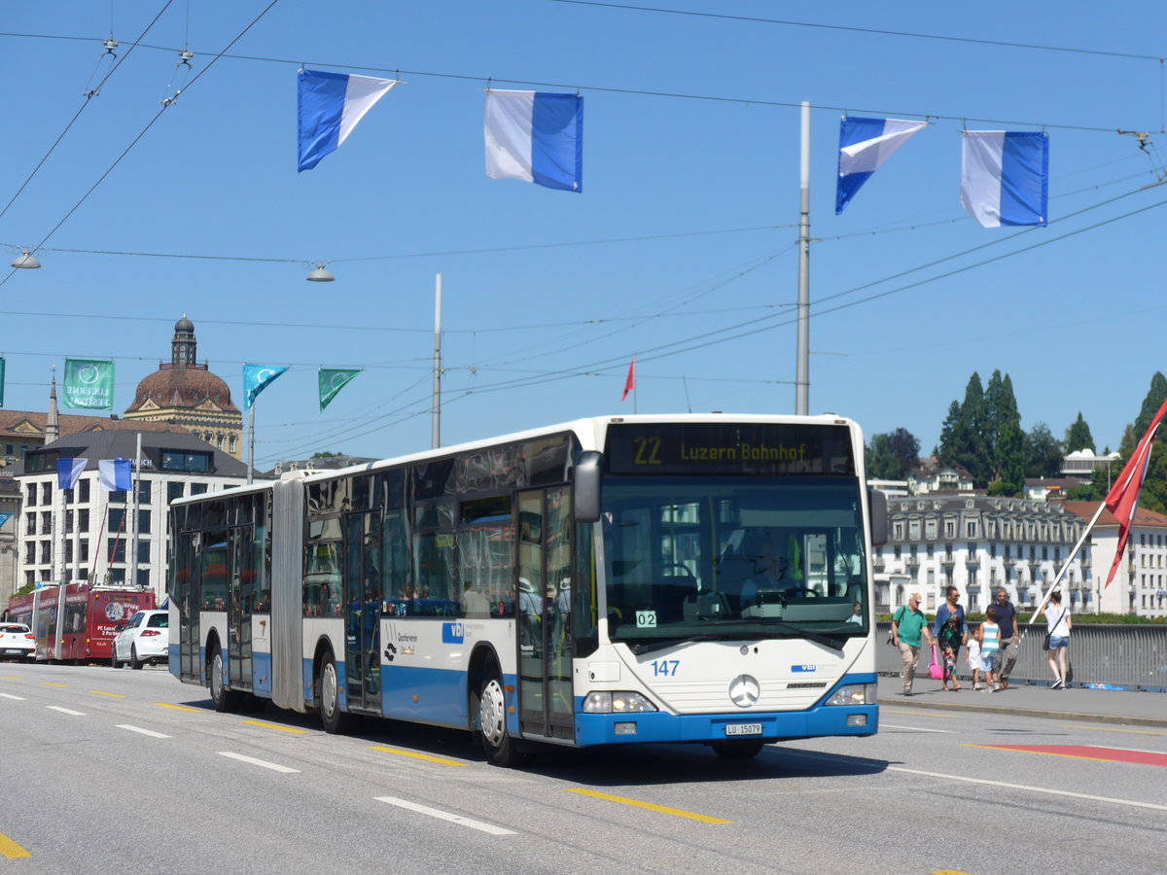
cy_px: 438
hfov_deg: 24.4
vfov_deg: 18.4
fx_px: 2697
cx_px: 584
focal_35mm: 80
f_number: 4.4
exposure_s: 1/640
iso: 80
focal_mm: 16
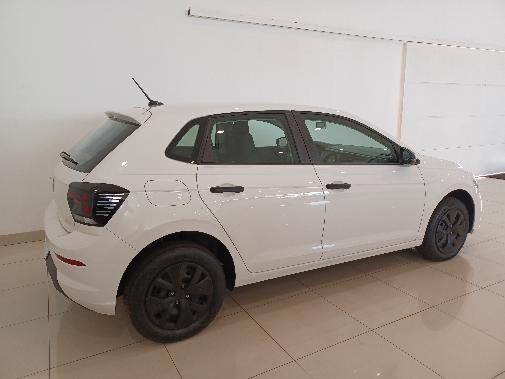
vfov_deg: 54.9
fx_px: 365
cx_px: 252
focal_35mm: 25
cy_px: 190
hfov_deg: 69.4
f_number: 1.8
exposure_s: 1/60
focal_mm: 4.6
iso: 125
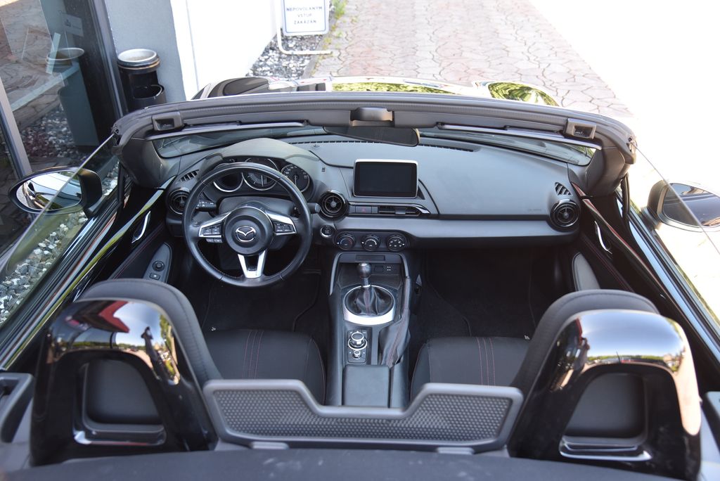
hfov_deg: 60.3
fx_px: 620
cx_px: 360
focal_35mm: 31
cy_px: 240
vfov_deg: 42.4
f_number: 4.5
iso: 500
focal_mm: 31
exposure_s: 1/80
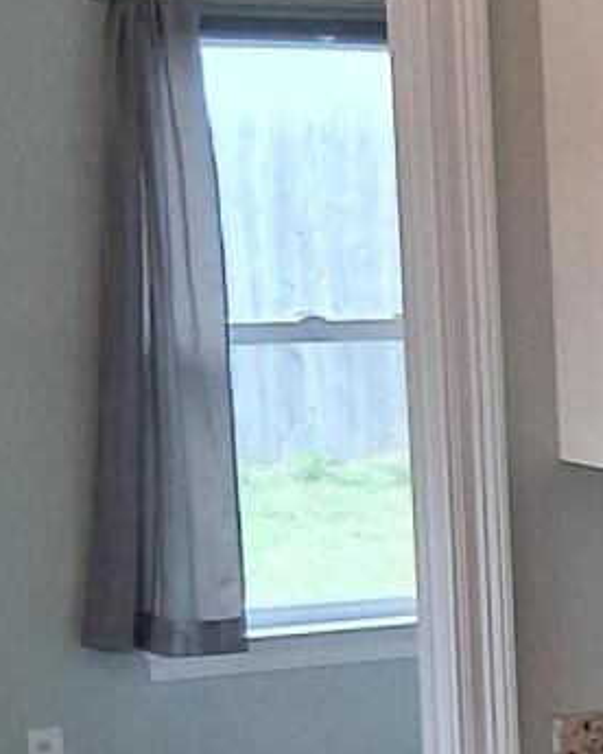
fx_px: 3279
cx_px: 1527
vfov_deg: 13.0
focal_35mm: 147
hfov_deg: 9.2
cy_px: 634
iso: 250
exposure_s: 1/60
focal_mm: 3.98
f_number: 1.8
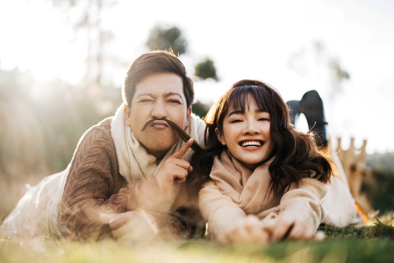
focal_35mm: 50
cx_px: 197
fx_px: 547
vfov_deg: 27.0
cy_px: 132
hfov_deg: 39.6
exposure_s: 1/800
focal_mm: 50
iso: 100
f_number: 1.4
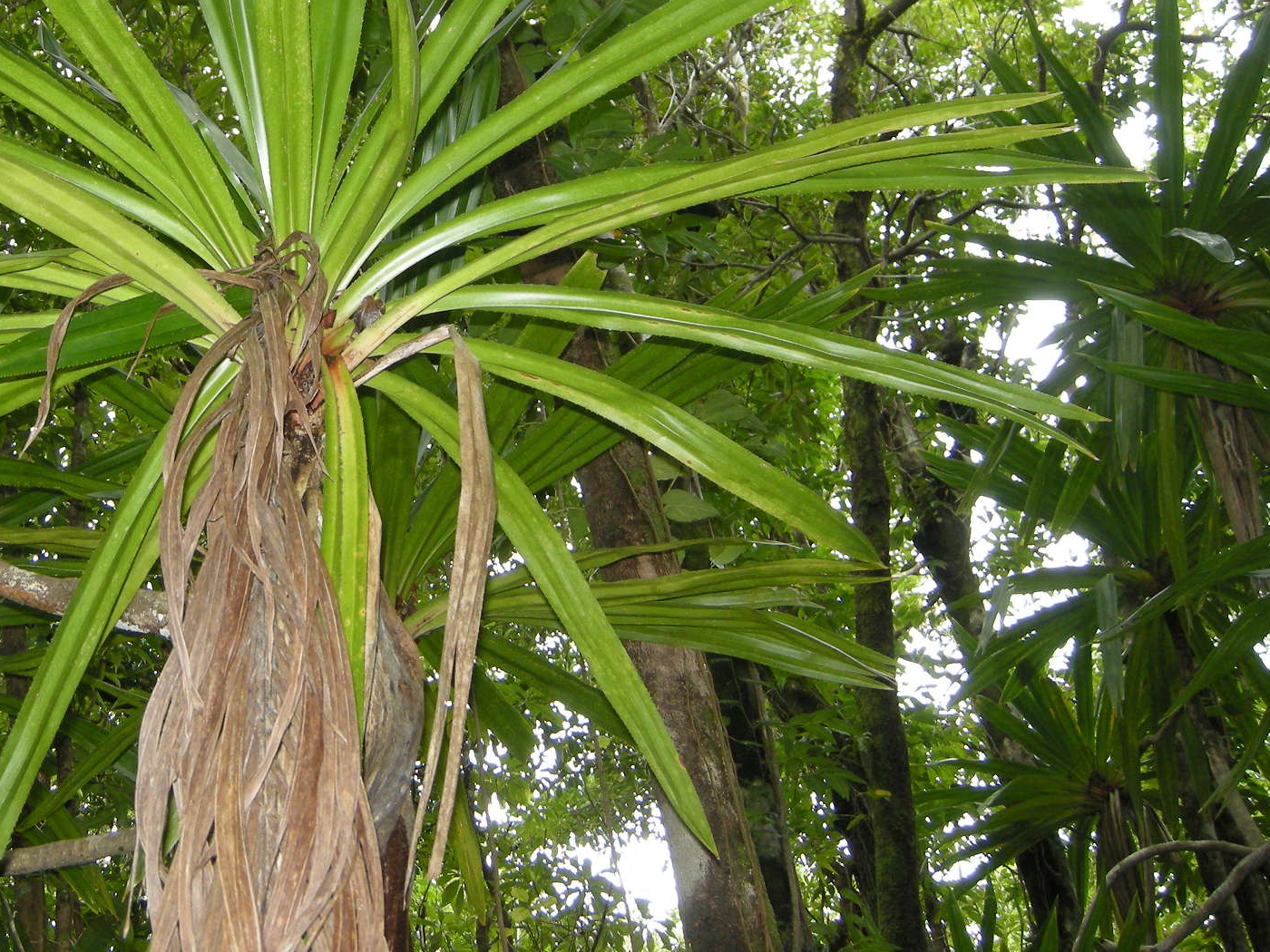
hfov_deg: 31.7
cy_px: 238
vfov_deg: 24.2
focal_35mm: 60
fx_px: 2201
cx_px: 337
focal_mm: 7.5
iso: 120
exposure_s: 1/33
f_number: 2.7
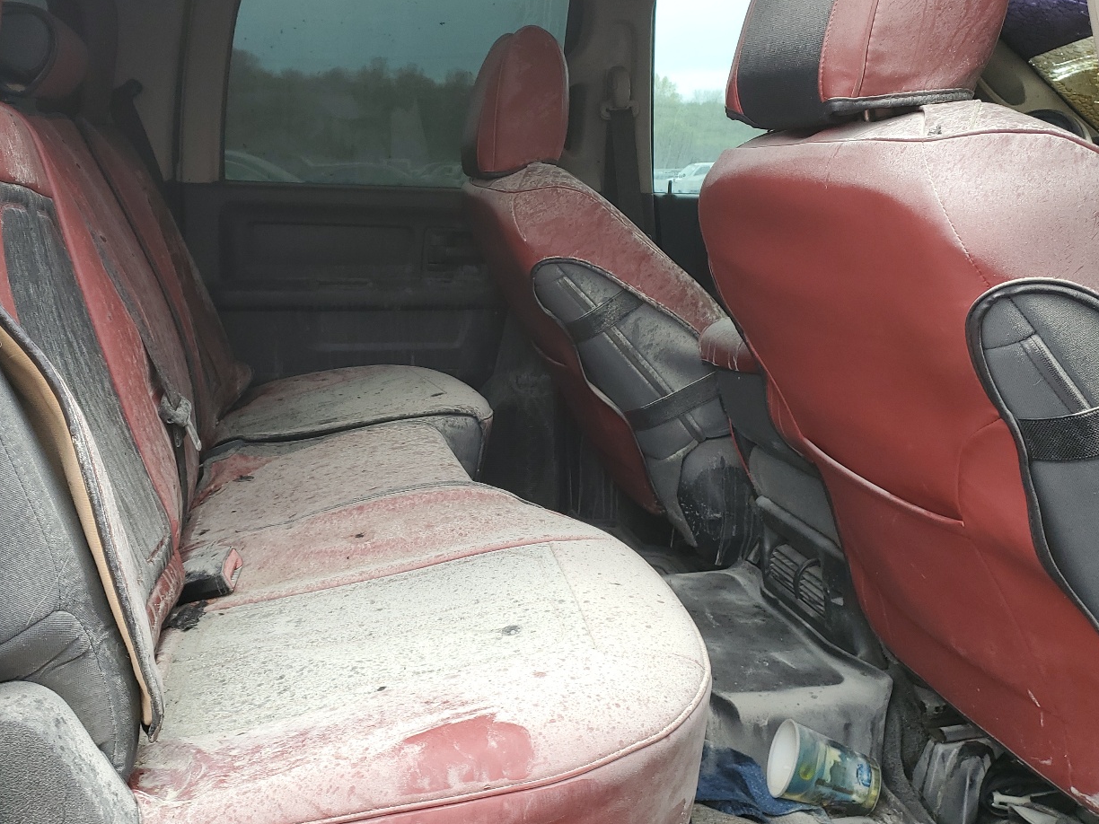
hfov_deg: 53.8
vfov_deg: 41.4
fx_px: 1079
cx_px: 473
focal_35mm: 34
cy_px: 301
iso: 50
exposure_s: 1/143
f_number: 1.5
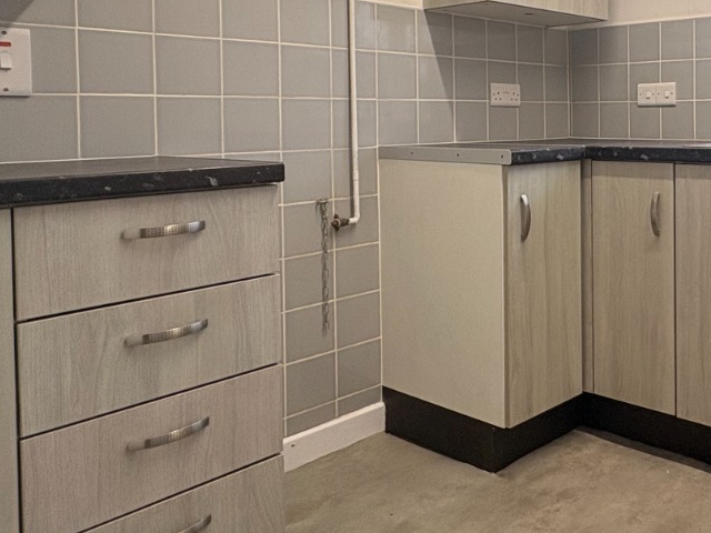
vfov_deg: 39.5
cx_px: 660
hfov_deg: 46.6
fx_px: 719
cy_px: 125
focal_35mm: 35
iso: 100
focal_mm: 2.22
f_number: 2.2
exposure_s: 1/109
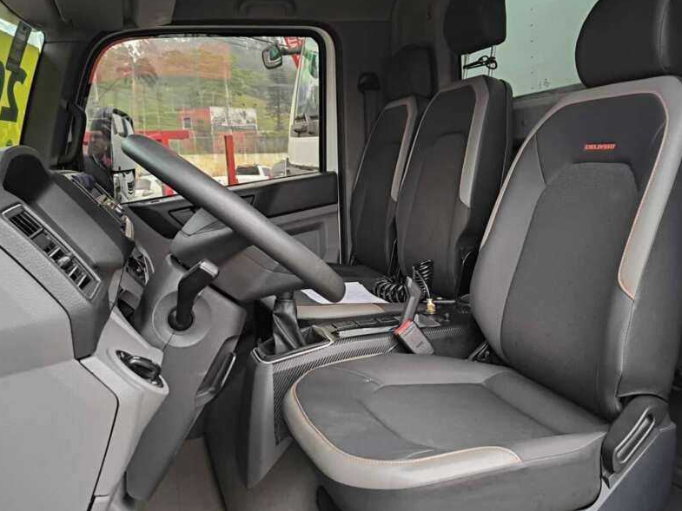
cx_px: 367
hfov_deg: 55.3
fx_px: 650
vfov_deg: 42.9
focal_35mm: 33
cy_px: 235
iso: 305
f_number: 1.8
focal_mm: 5.56
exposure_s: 1/120
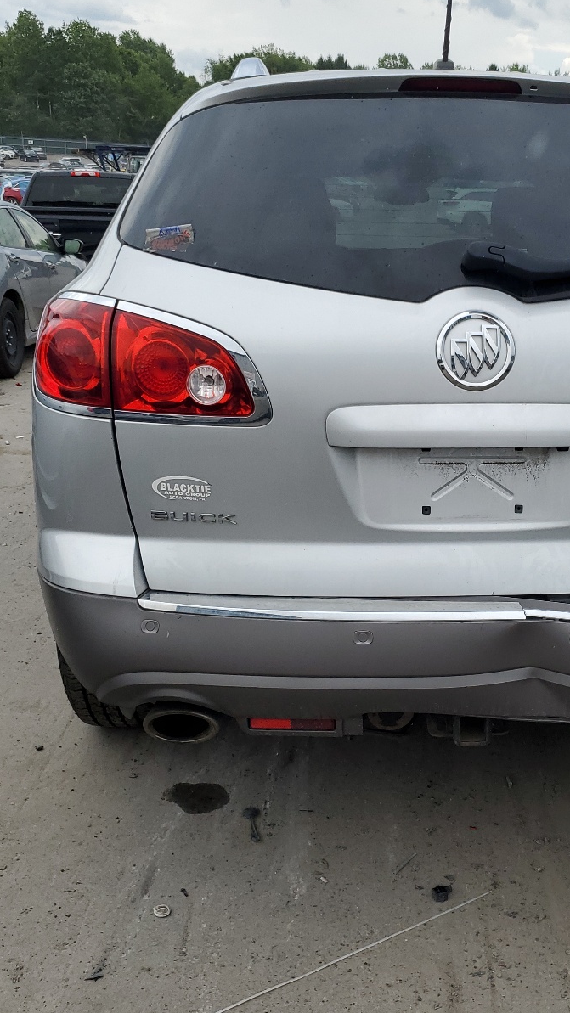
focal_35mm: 38
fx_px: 1021
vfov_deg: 52.8
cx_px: 472
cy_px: 505
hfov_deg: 30.3
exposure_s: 1/2000
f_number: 1.5
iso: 50
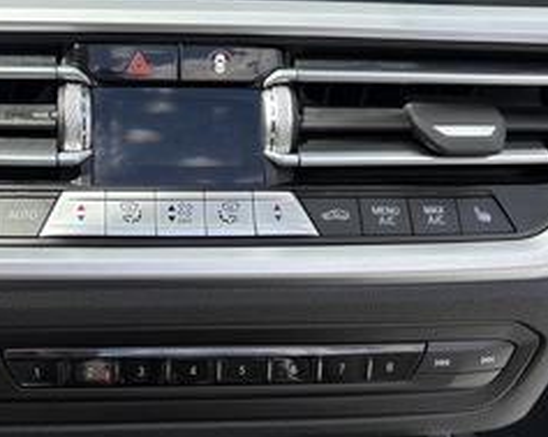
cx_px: 164
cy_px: 230
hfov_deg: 40.5
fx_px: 729
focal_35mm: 45
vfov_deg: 33.4
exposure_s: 1/959
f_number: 1.6
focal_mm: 5.96
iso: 50
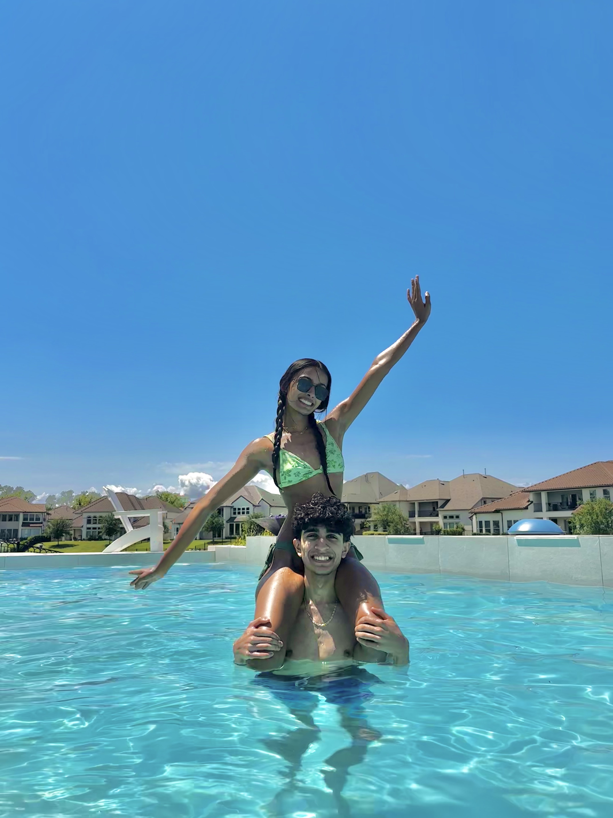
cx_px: 306
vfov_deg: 67.3
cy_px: 409
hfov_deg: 53.1
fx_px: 614
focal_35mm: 26
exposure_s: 1/4630
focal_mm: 5.96
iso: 50
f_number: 1.6
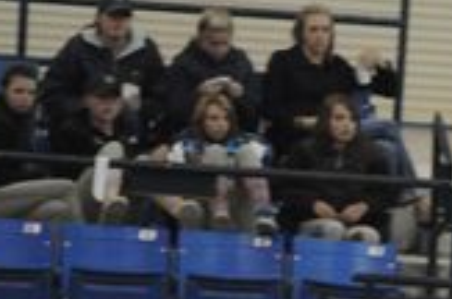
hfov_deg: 2.6
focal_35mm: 787
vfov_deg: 1.7
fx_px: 9862
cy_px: 476
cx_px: 627
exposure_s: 1/400
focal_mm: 200
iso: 6400
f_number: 2.8
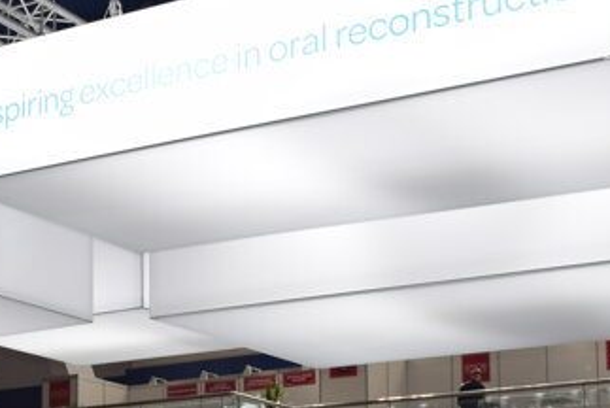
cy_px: 483
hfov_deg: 23.8
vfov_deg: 15.7
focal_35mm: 84
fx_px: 1430
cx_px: 155
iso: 160
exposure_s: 1/125
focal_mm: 21
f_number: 5.6
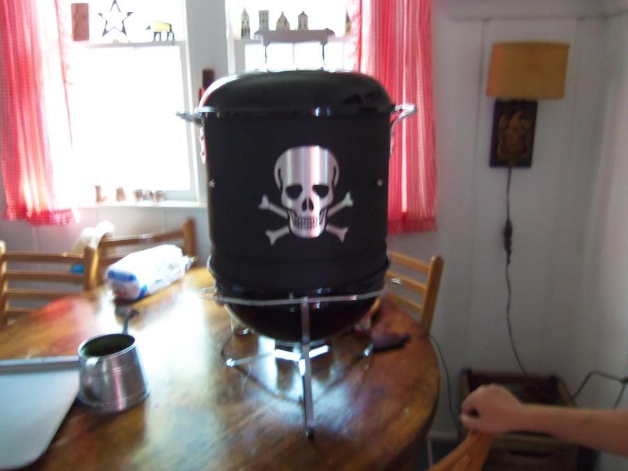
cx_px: 314
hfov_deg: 63.4
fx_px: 508
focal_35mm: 28
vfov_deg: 49.7
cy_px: 236
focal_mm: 5.1
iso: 400
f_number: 3.9
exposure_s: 1/6
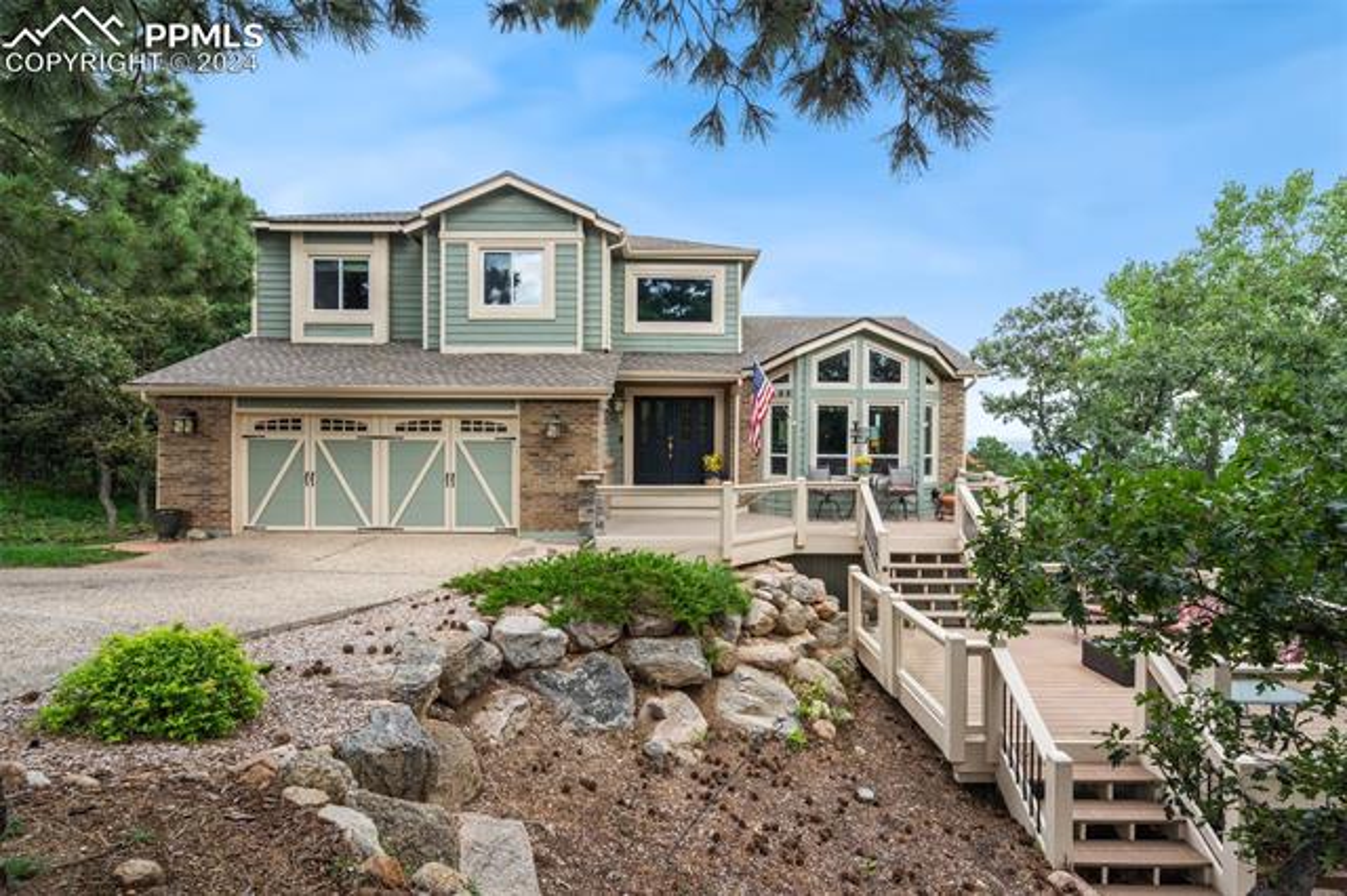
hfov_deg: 93.3
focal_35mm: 17
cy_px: 448
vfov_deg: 70.4
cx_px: 674
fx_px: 636
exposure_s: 1/125
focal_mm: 17
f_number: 11
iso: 400
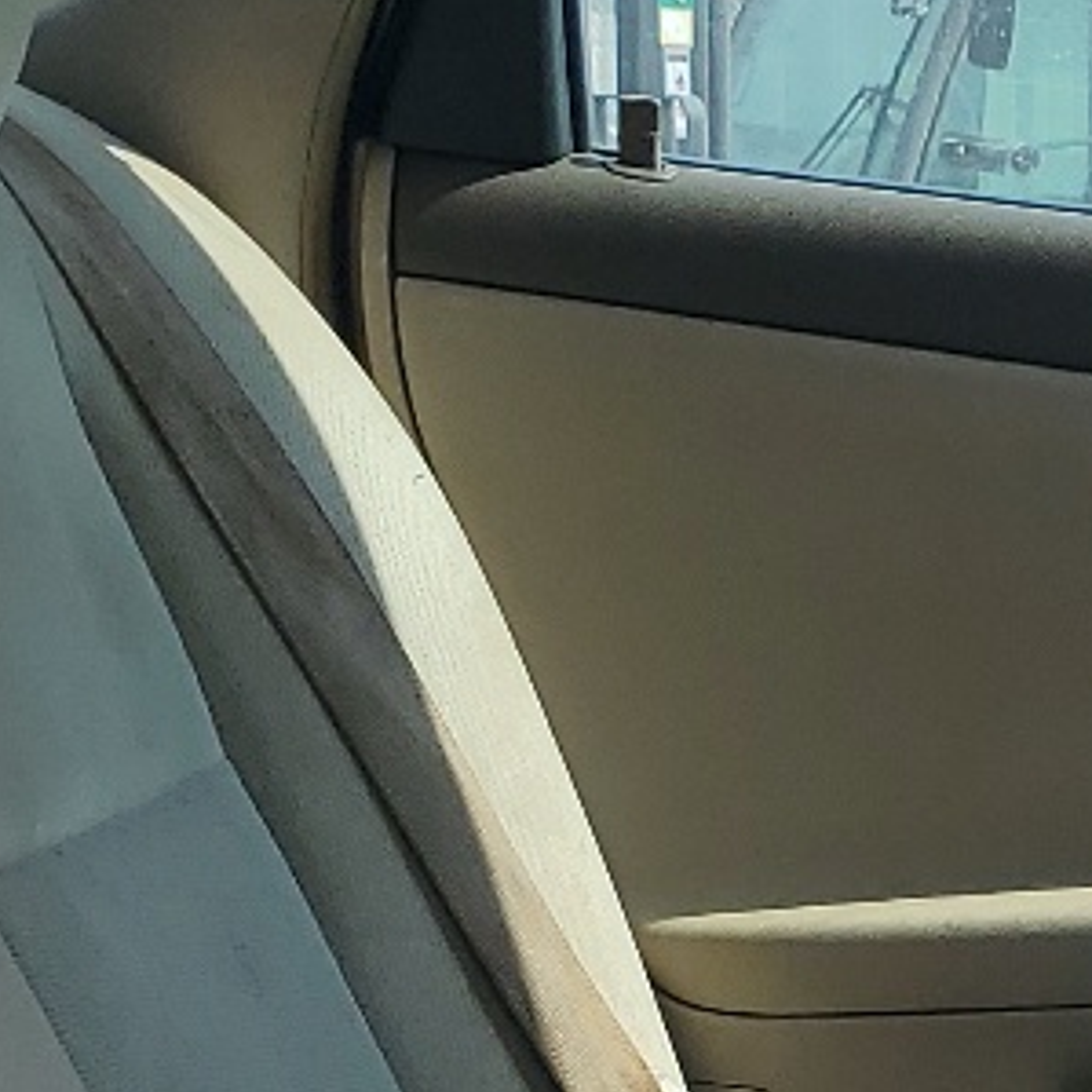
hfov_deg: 13.6
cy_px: 1129
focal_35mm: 123
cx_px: 1497
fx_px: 4390
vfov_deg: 13.9
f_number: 1.5
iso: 50
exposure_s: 1/2000
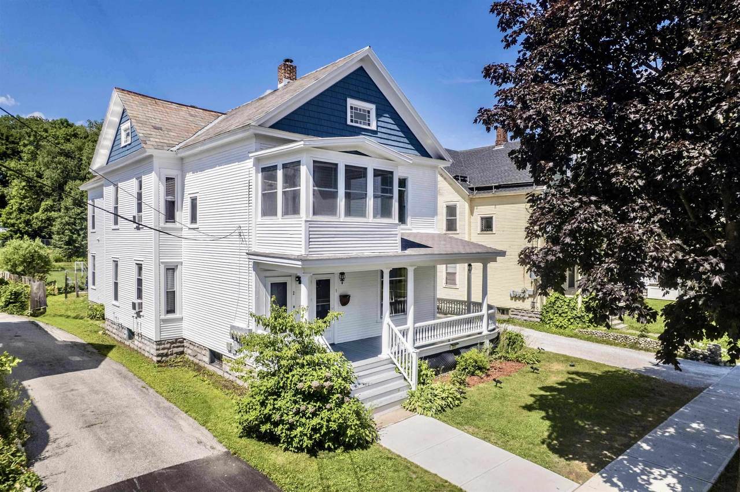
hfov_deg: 78.6
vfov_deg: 57.2
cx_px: 370
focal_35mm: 22
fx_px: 452
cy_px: 246
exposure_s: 1/250
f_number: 2.8
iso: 100
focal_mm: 8.38
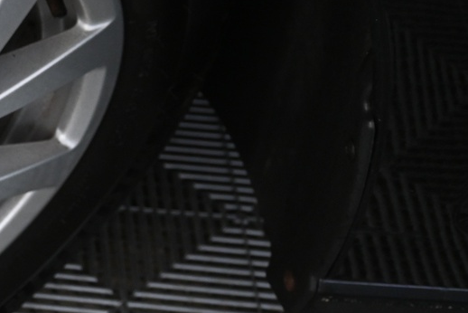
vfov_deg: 13.6
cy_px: 122
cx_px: -258
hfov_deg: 17.8
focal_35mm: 101
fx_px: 1311
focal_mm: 21.5
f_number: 4
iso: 720
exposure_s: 1/30
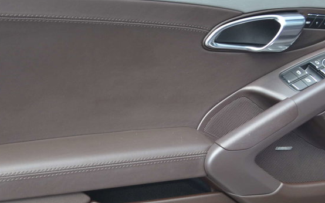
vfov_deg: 20.9
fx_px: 549
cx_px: 114
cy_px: 77
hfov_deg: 32.8
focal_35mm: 62
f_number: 4.5
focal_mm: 22
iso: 400
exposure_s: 1/80
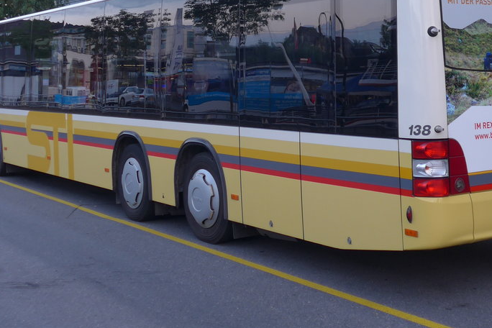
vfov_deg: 21.3
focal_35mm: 62
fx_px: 847
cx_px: 299
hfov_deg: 32.3
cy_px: 22
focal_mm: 7
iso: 80
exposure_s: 1/80
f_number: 2.3
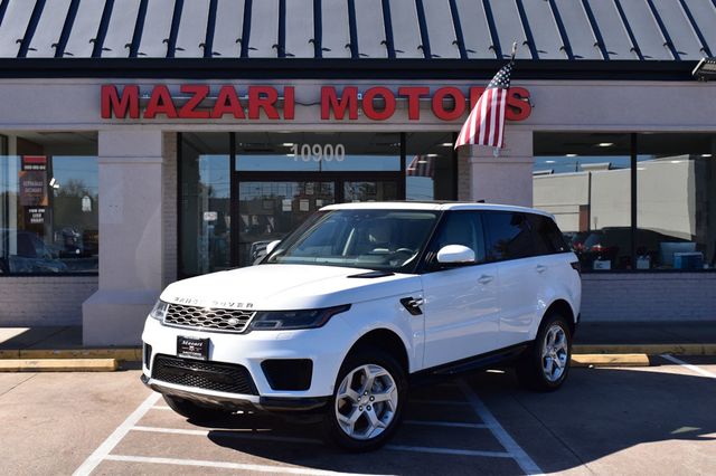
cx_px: 358
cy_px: 238
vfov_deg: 28.0
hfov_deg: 41.1
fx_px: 954
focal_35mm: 48
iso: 400
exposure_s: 1/500
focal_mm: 32
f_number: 11
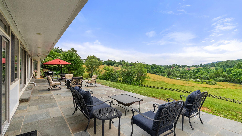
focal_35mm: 17
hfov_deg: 95.9
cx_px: 122
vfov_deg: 63.9
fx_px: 109
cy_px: 71
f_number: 11
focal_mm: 16
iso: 640
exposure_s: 1/400
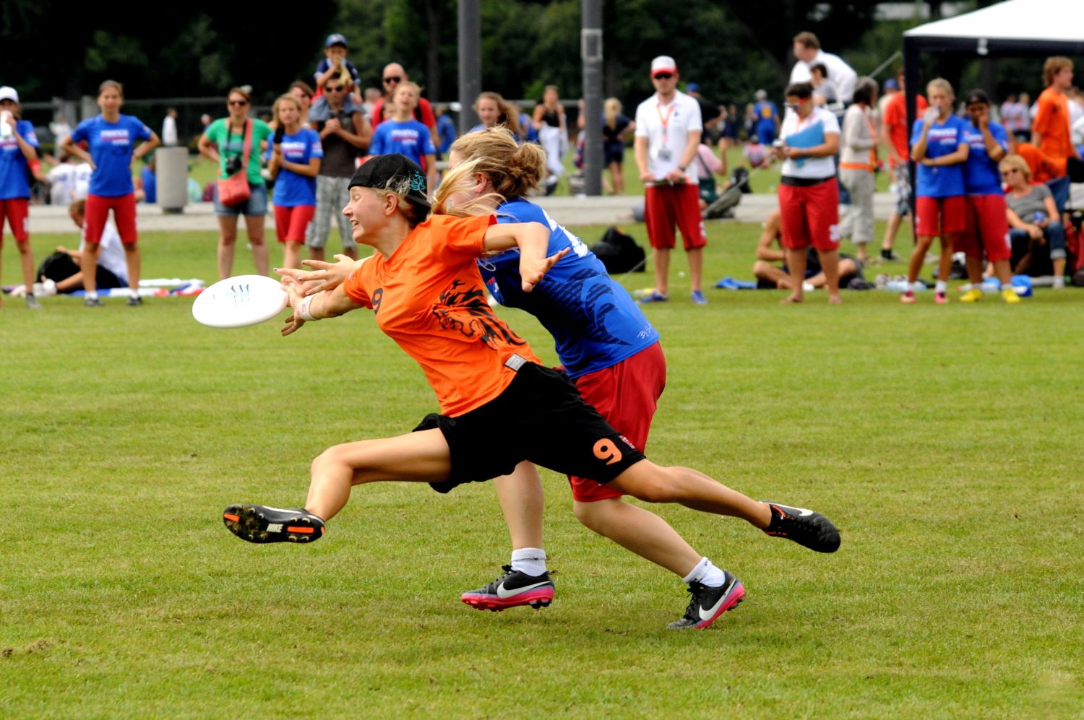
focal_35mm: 120
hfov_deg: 17.1
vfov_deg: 11.4
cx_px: 542
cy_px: 360
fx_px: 3610
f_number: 3.5
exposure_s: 1/4000
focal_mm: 80
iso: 400
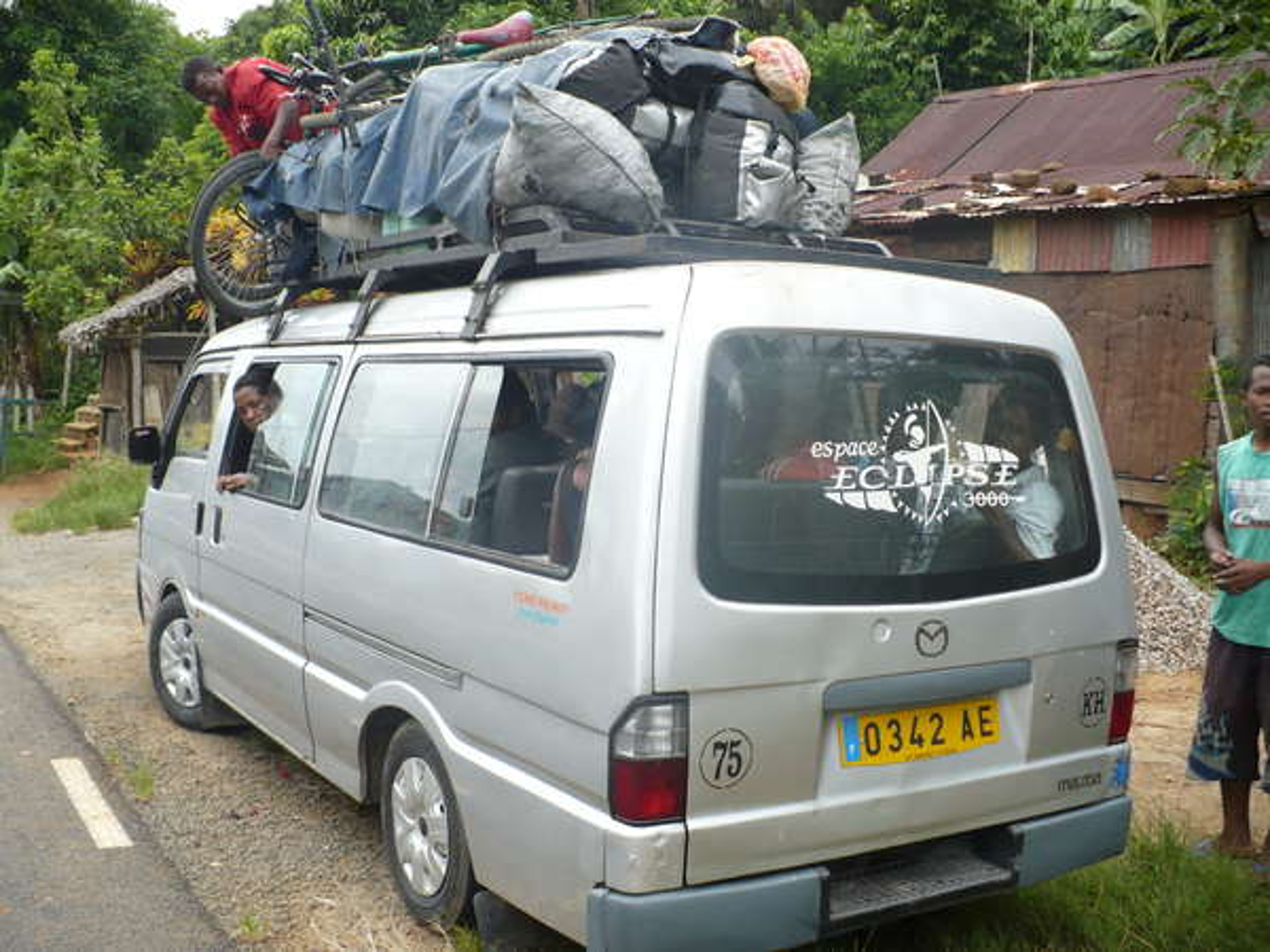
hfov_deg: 50.1
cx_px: 635
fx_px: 1357
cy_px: 476
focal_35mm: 37
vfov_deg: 38.7
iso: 100
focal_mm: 6.1
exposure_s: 1/250
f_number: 2.8
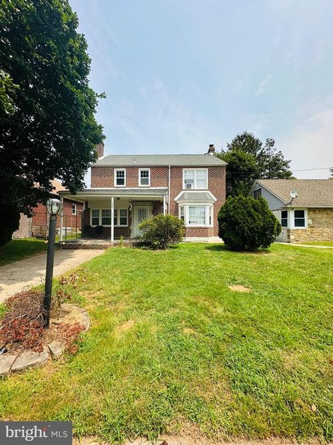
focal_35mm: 14
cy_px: 222
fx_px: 180
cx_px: 166
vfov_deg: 102.1
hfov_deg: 85.7
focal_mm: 2.22
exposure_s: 1/1949
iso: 50
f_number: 2.2
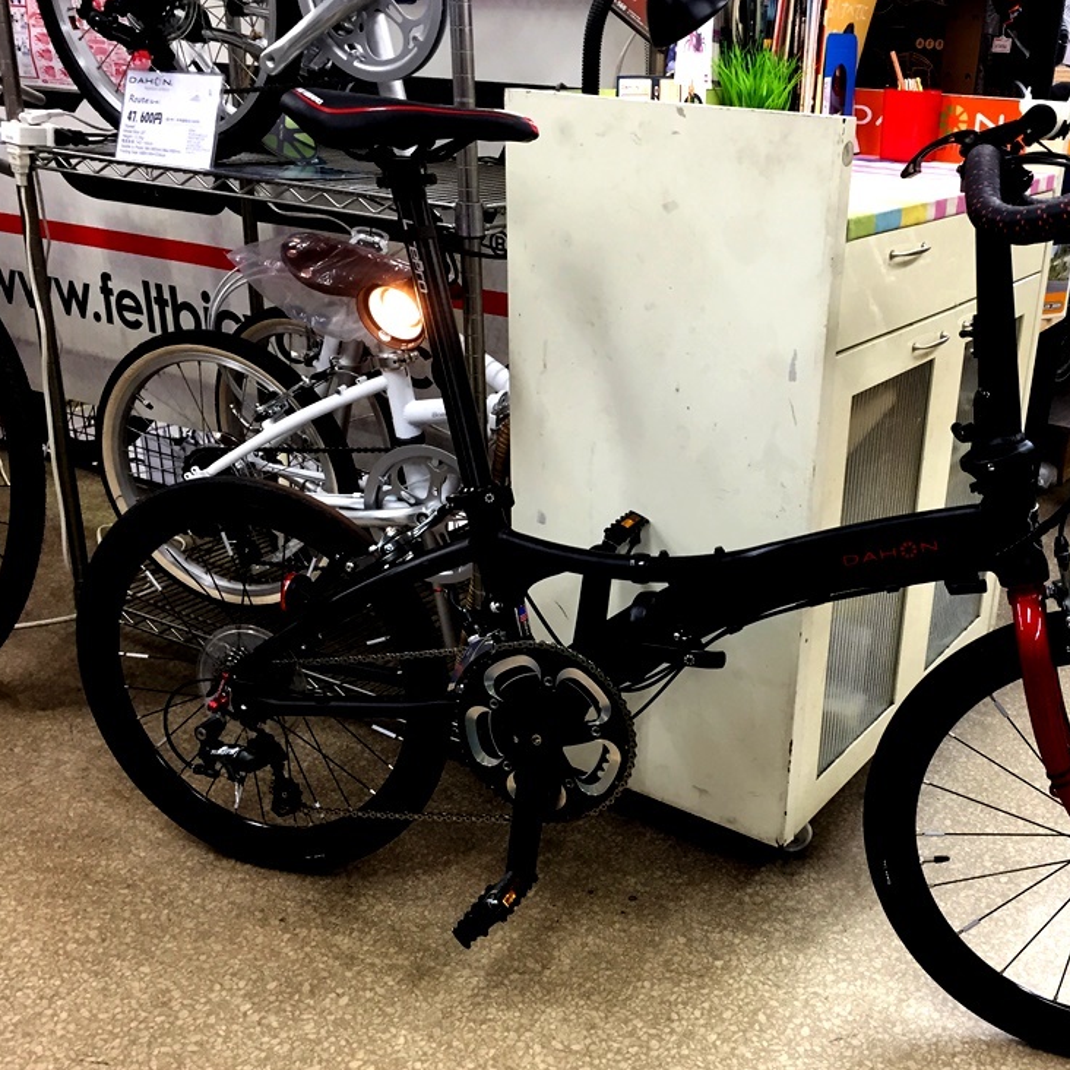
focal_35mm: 35
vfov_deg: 47.2
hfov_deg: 46.5
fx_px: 1224
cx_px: 706
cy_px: 542
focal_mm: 4.15
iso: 64
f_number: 2.2
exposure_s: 1/33
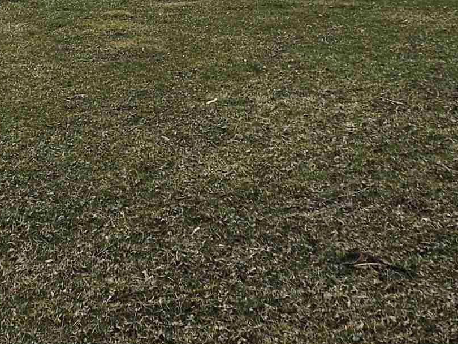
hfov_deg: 21.3
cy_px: -246
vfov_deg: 14.6
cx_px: 110
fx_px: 1204
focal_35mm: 91
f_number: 1.8
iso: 50
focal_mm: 5
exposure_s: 1/5116
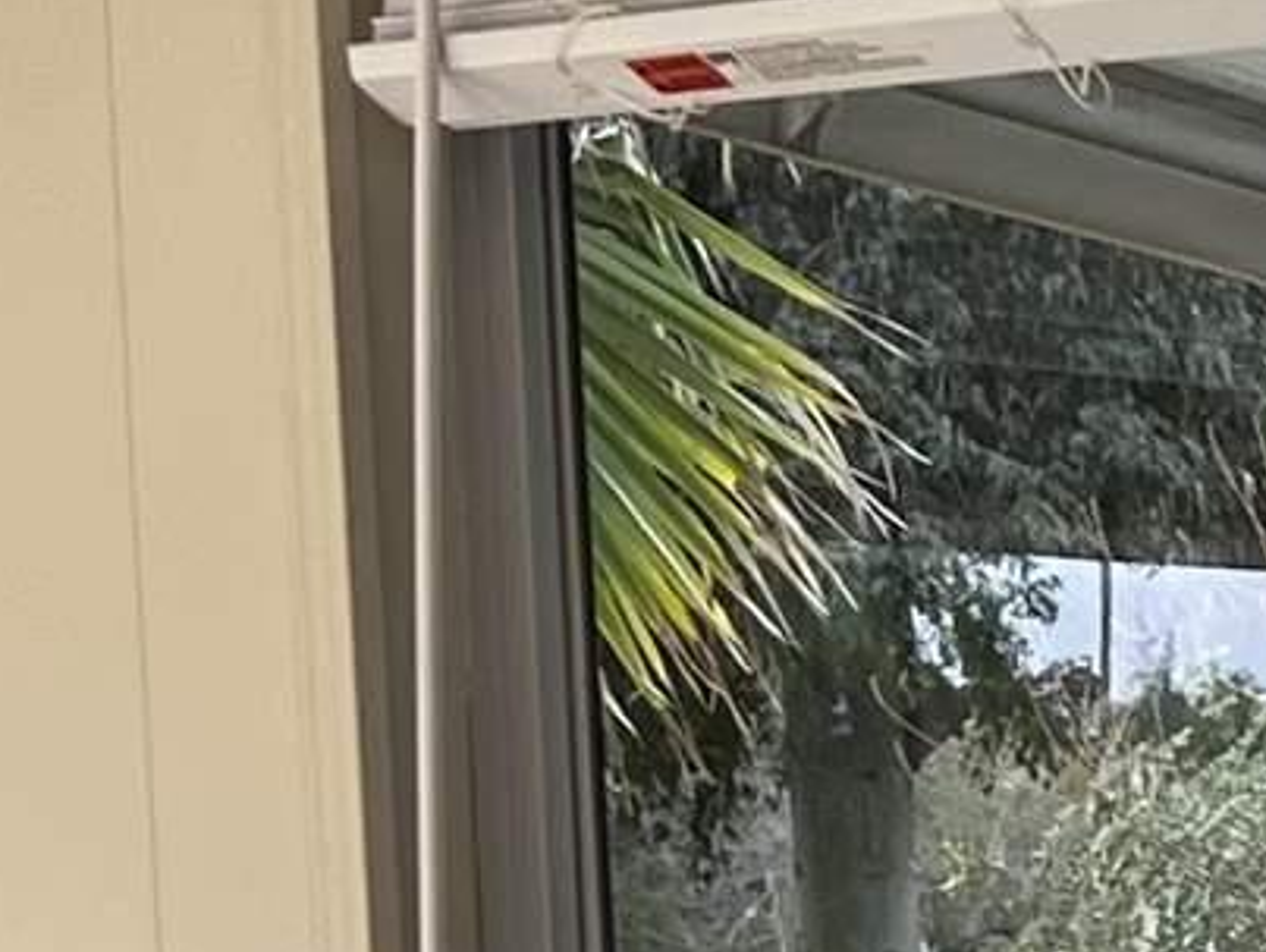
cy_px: 1797
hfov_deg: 9.0
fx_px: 7248
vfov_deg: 7.3
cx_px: 3019
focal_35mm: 198
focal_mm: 5.7
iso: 40
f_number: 1.5
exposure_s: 1/121
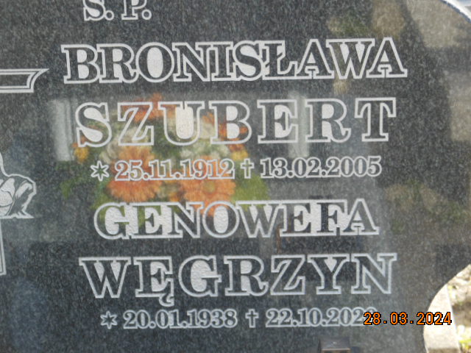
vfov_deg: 15.1
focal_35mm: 98
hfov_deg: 20.0
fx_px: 1333
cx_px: 236
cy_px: 176
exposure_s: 1/160
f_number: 4.7
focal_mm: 17.5
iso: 125
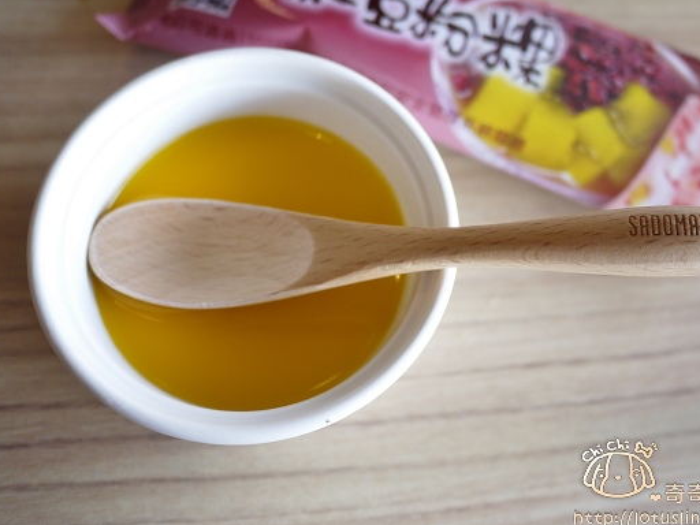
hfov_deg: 52.3
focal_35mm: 35
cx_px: 421
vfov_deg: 40.5
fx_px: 708
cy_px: 202
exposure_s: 1/60
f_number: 2.5
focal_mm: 14
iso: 200
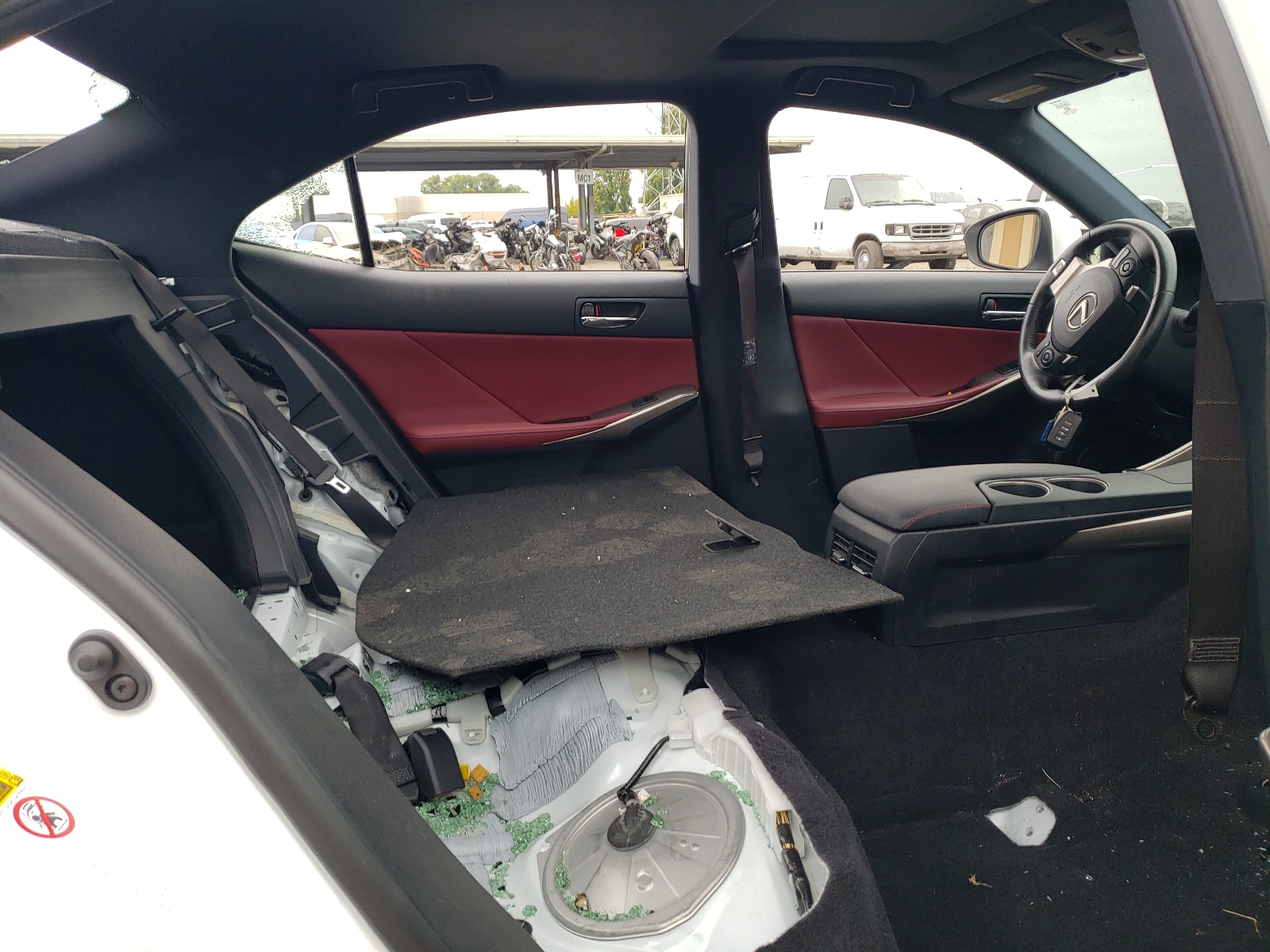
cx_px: 635
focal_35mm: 26
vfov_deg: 53.1
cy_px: 476
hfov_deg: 67.3
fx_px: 954
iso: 50
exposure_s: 1/333
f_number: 1.5
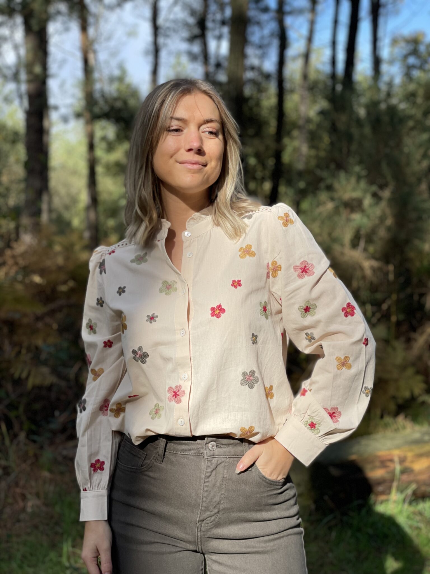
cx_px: 215
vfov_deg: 36.8
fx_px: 861
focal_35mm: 52
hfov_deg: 28.0
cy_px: 287
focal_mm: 6
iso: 32
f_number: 2
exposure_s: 1/705
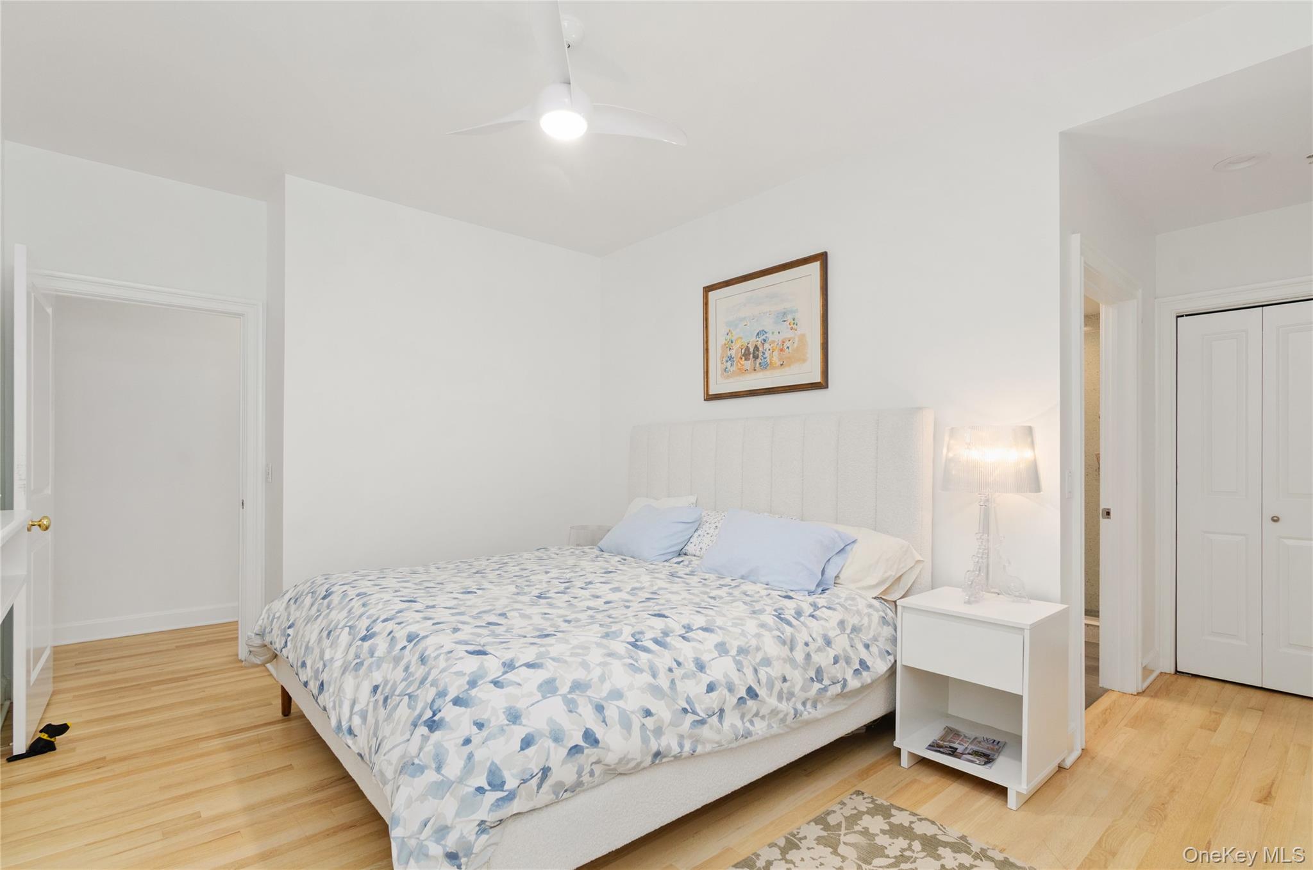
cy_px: 435
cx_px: 656
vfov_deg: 71.8
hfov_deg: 95.1
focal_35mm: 16
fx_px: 600
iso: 400
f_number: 8
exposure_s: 1/2
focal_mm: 11
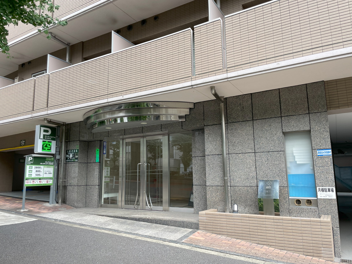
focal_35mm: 26
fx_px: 264
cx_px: 176
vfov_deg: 53.1
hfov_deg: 67.3
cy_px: 132
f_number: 1.6
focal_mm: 4.2
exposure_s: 1/348
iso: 32
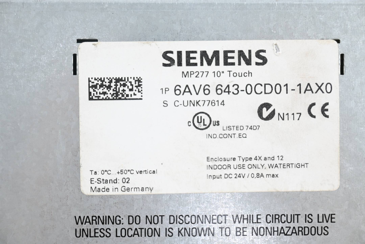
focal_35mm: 56
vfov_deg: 24.4
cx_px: 182
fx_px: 563
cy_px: 122
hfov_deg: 35.9
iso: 280
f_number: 5.6
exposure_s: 1/60
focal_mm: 37
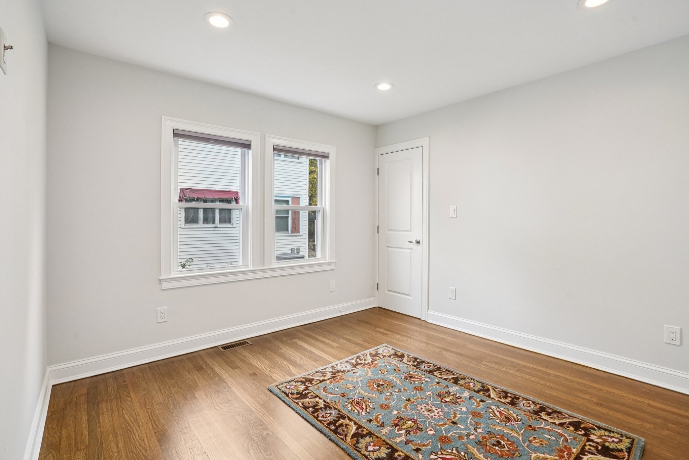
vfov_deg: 73.7
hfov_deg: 96.7
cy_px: 230
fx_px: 306
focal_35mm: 16
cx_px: 344
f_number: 8
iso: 400
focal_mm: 16
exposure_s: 1/30
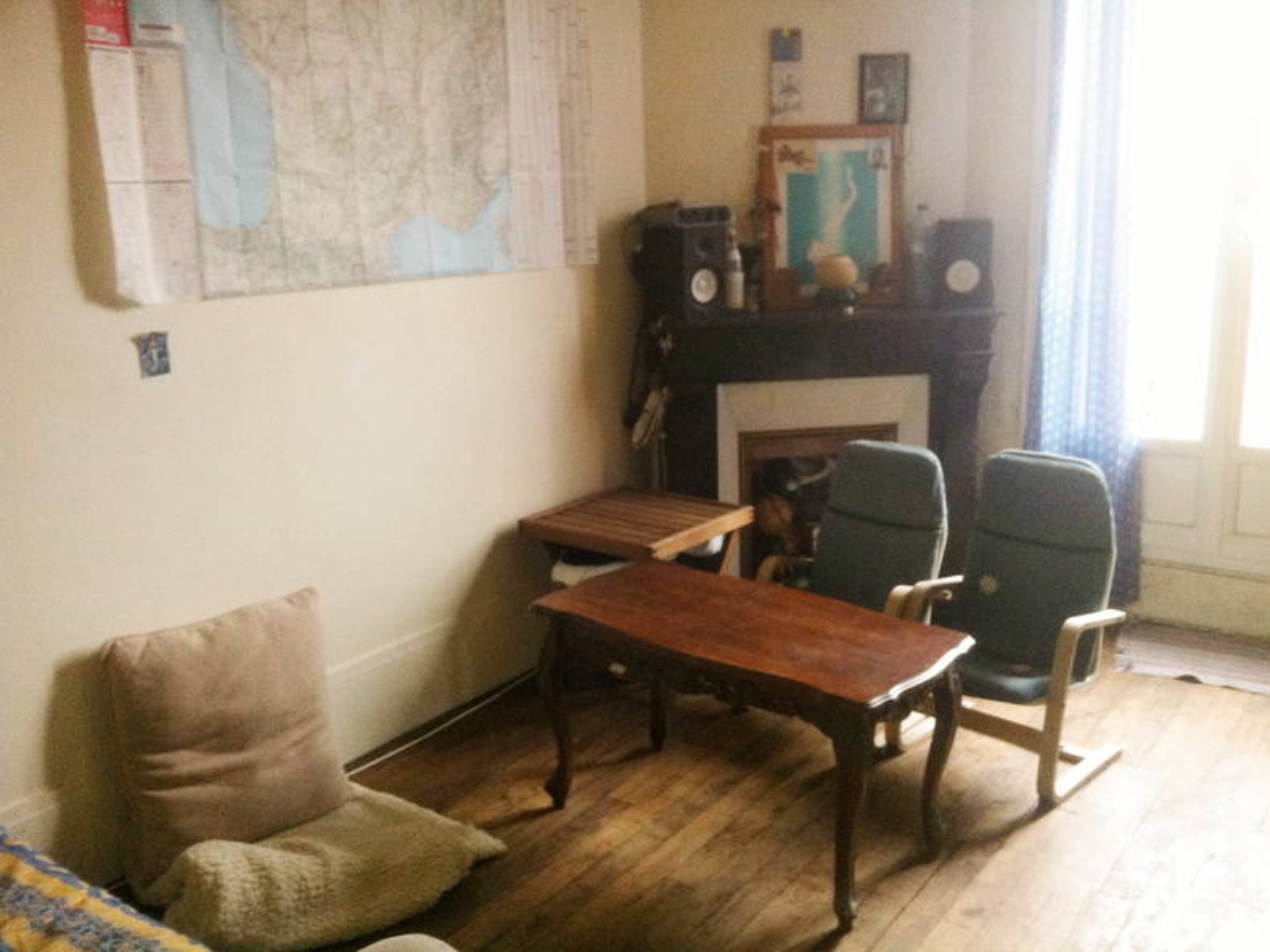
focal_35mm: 35
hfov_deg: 52.6
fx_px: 1284
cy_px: 476
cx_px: 635
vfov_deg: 40.7
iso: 320
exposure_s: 1/15
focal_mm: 3.85
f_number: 2.8
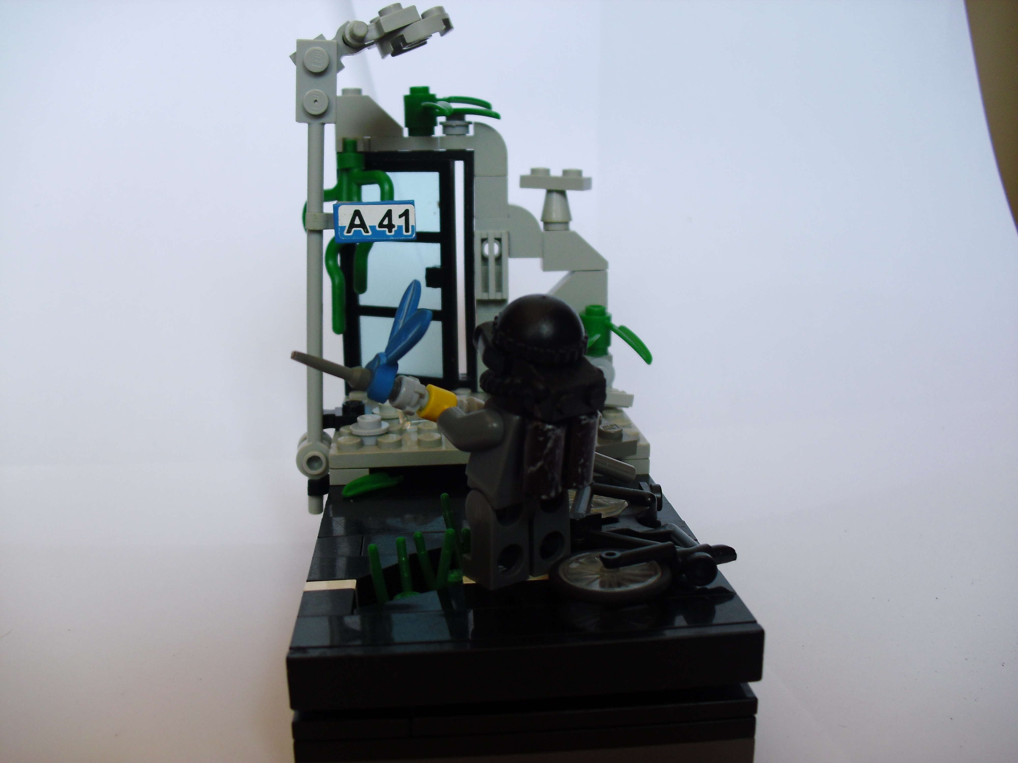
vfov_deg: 39.7
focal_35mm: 36
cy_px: 382
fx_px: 1059
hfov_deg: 51.4
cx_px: 509
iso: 100
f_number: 3.1
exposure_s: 1/60
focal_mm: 6.3
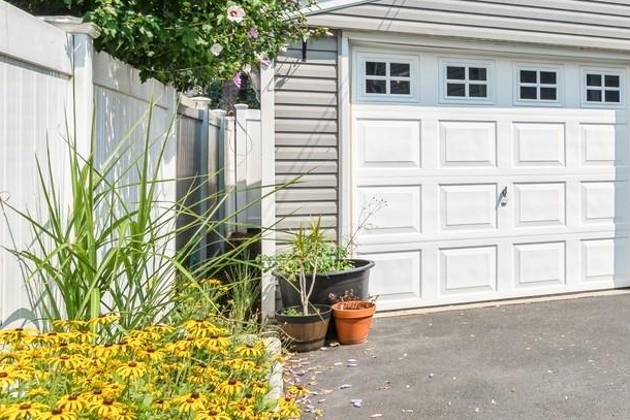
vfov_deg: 31.6
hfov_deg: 38.2
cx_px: 698
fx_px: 735
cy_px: 133
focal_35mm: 42
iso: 200
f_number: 9
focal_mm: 16
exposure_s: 1/400
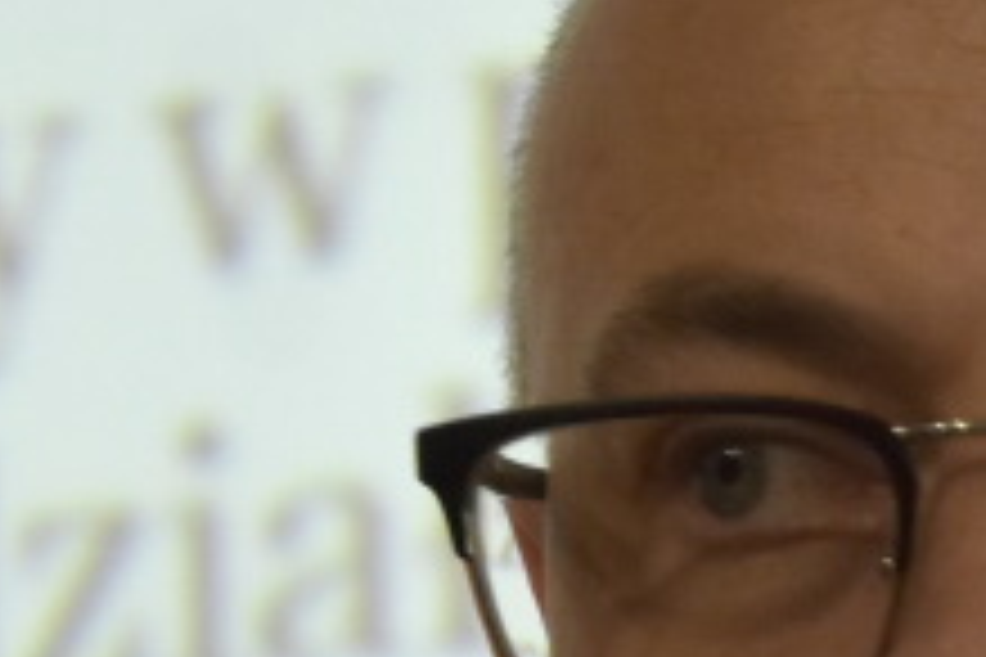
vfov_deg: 1.6
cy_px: 680
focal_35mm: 862
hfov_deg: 2.4
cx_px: 144
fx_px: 23600
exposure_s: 1/250
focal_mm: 105
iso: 1100
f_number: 5.6
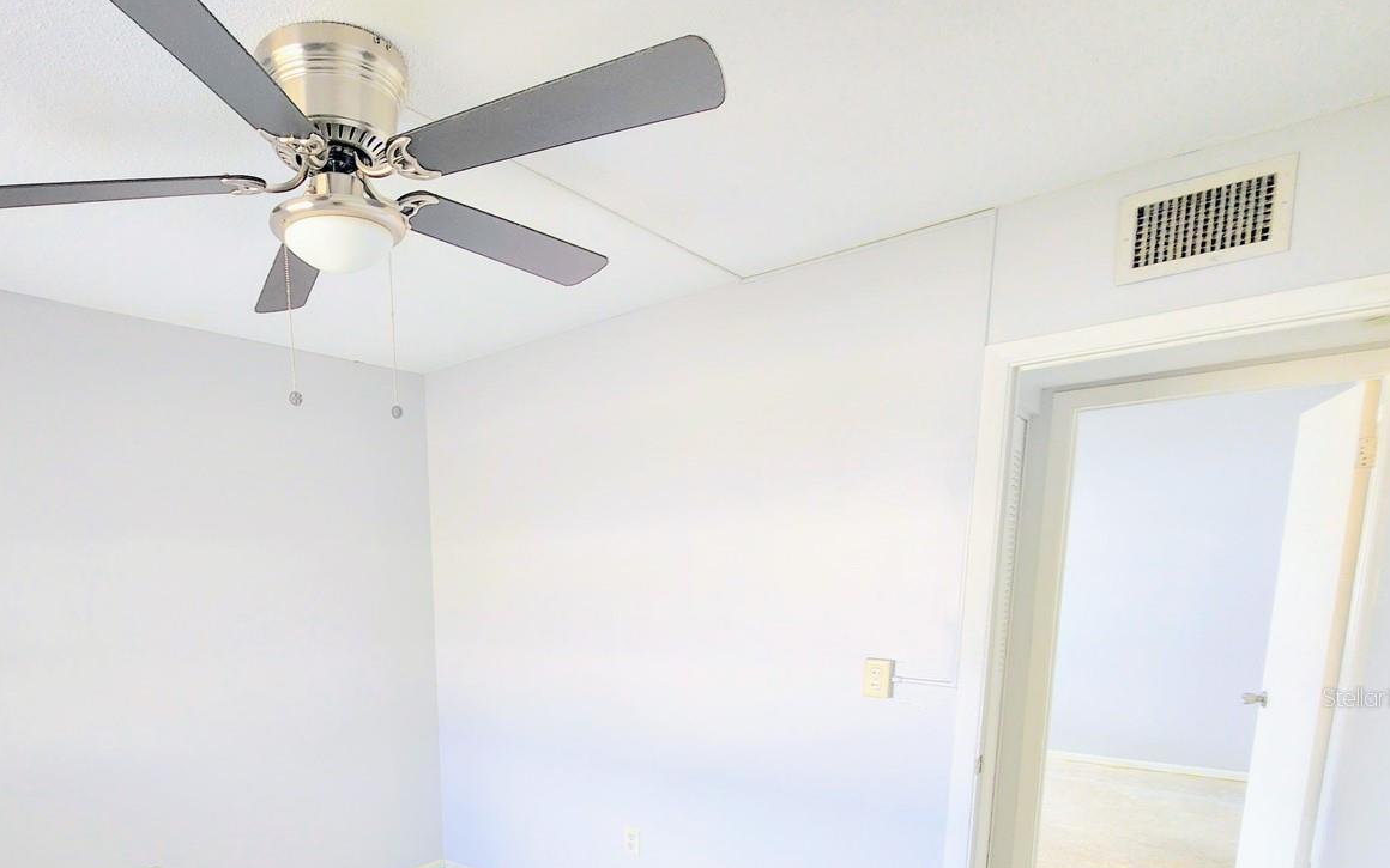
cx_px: 477
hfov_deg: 85.3
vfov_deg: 57.5
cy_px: 697
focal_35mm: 19
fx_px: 720
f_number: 2.2
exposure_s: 1/60.2
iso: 160
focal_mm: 2.2
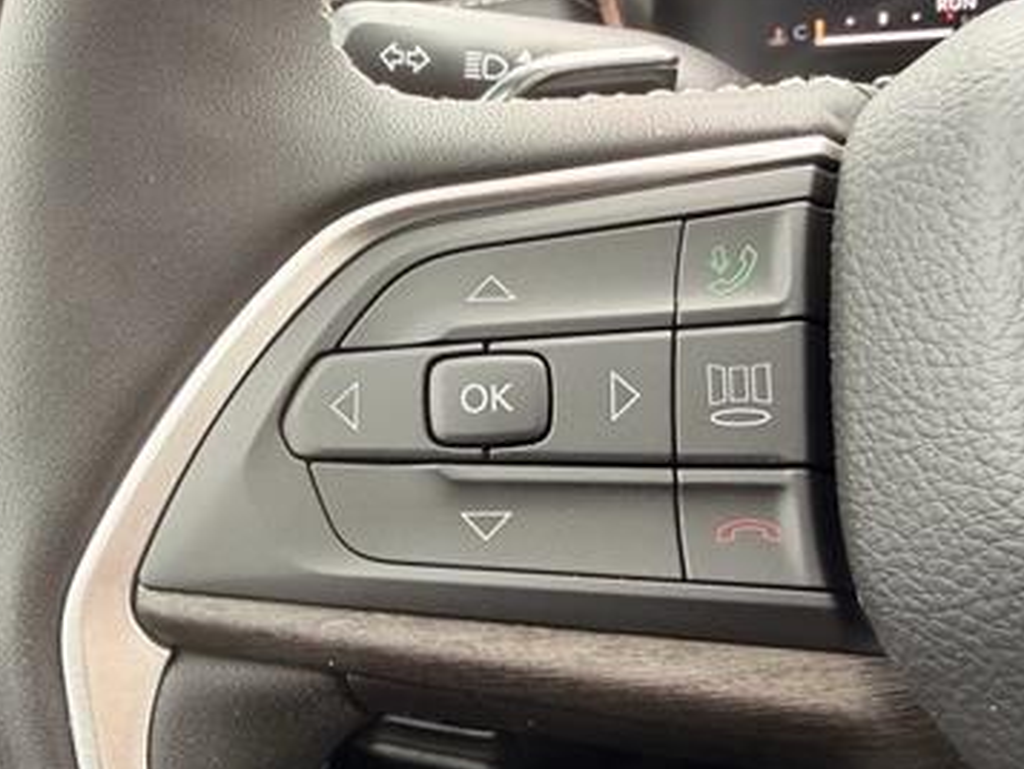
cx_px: 459
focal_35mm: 43
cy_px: 390
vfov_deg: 33.6
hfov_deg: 43.8
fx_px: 1272
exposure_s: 1/121
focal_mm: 2.22
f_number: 2.2
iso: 200
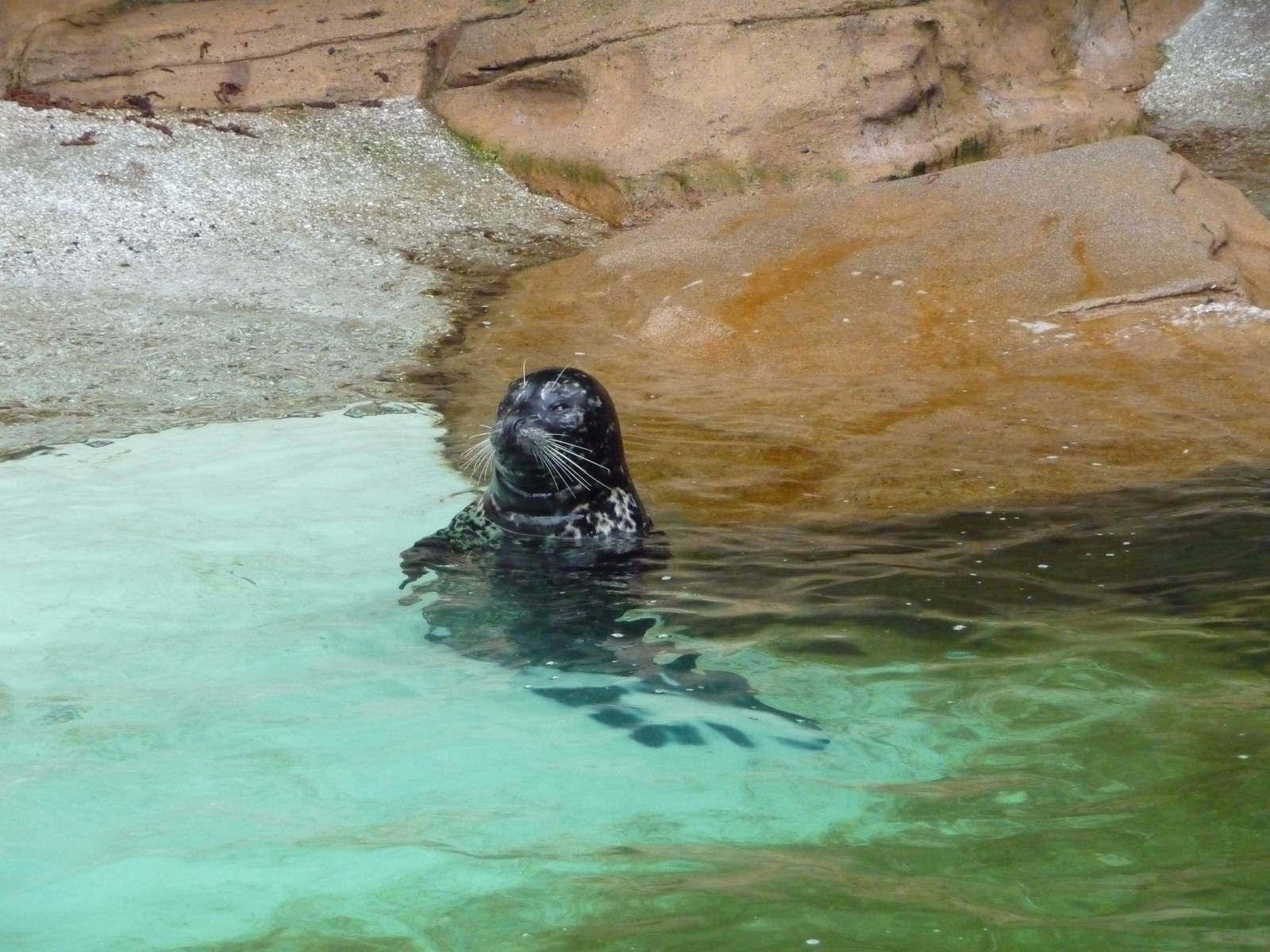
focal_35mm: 178
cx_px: 635
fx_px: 6531
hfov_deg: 11.1
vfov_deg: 8.3
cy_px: 476
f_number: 4.8
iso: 800
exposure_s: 1/250
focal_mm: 30.5
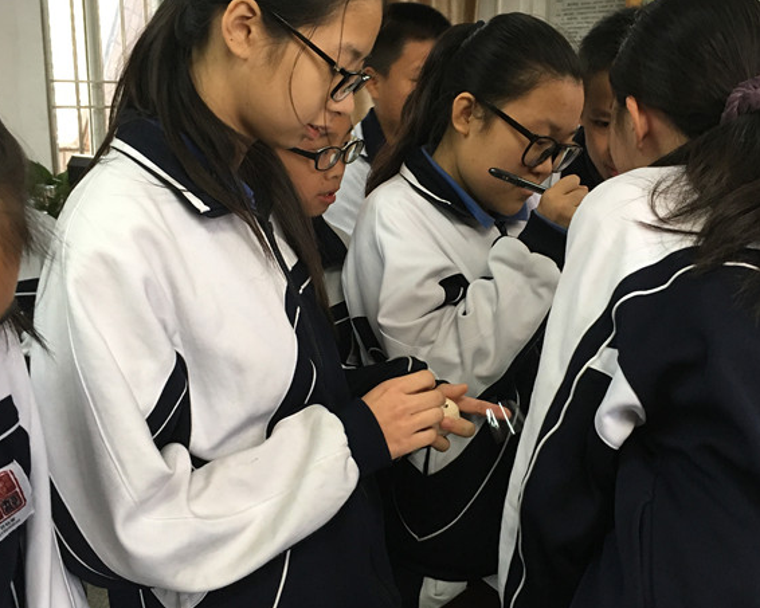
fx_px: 900
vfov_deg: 37.3
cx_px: 395
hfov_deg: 45.8
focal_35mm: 40
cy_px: 306
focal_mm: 4.15
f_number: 2.2
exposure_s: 1/33
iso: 160
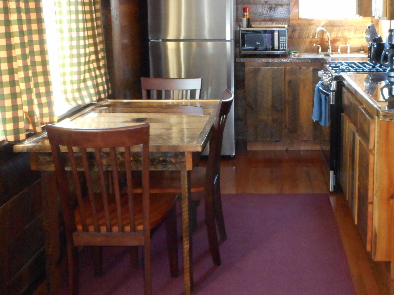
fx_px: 535
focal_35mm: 47
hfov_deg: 39.5
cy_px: 93
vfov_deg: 30.6
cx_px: 286
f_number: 3.7
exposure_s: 1/25
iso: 360
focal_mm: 4.5
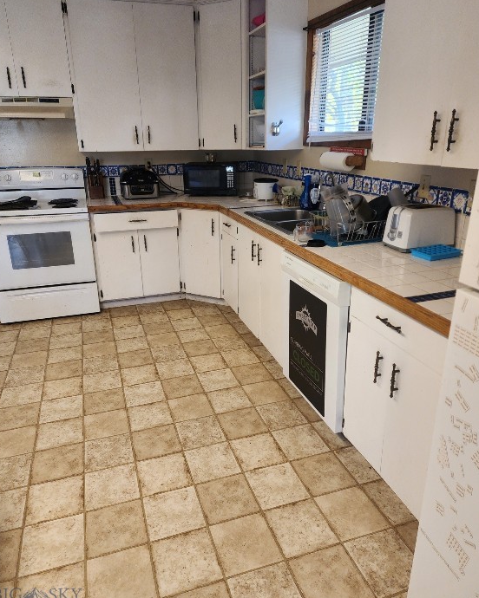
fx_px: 443
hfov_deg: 56.8
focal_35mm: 25
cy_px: 283
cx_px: 237
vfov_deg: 68.0
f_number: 1.8
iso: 200
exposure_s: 1/120
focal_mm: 6.4
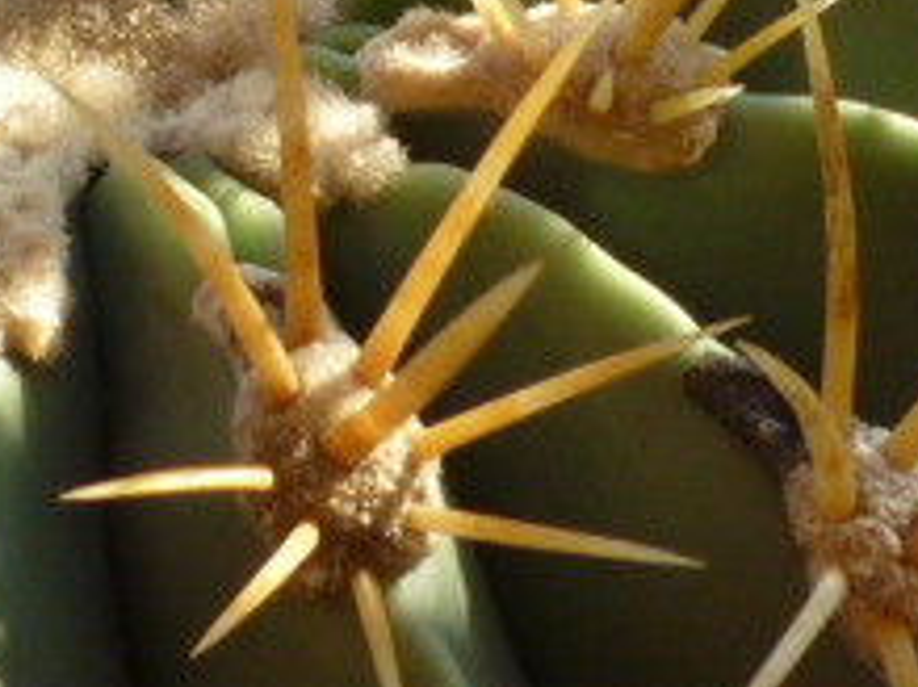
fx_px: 5434
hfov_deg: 9.6
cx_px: 210
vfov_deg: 7.2
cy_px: -256
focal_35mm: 205
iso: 100
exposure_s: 1/320
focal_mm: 6.3
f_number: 3.8
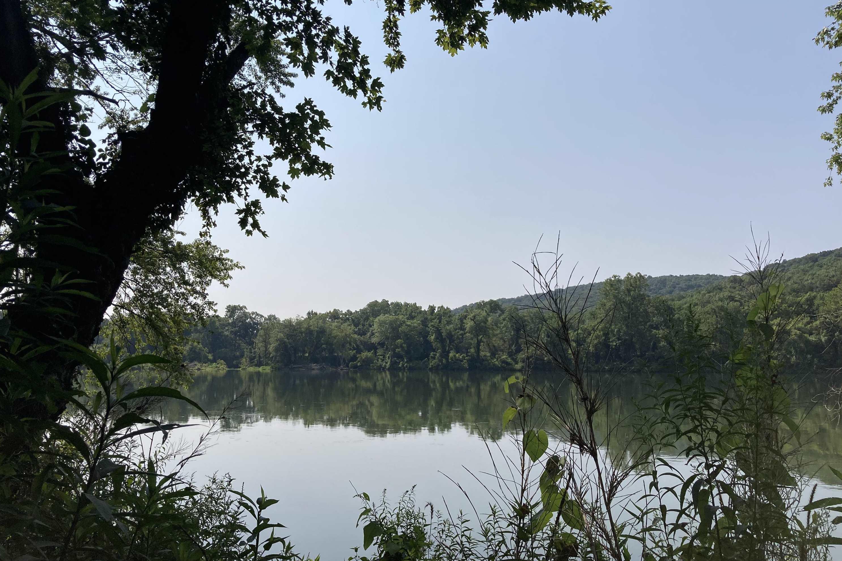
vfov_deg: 43.6
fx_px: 702
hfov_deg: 61.9
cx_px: 425
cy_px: 261
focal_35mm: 30
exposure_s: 1/4878
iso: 25
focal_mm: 3.99
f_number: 1.8
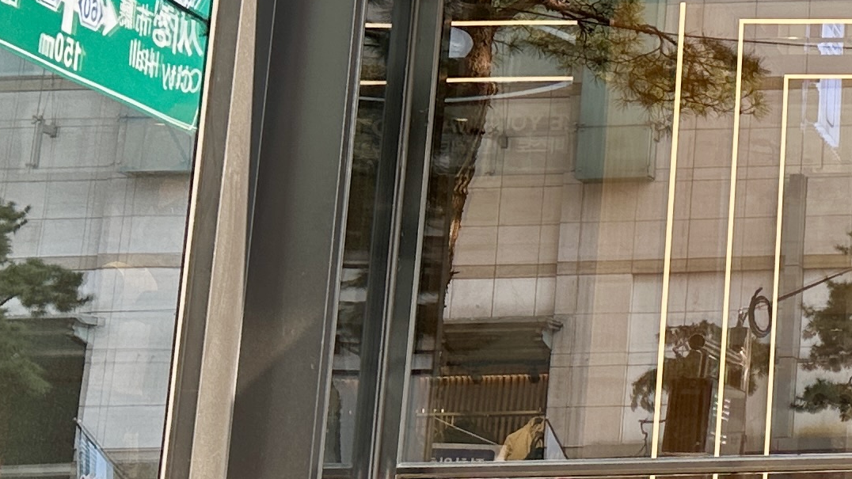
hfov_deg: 19.1
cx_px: 1272
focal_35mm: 98
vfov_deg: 12.2
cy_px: -5
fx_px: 2214
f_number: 1.78
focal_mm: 6.86
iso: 80
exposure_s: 1/281
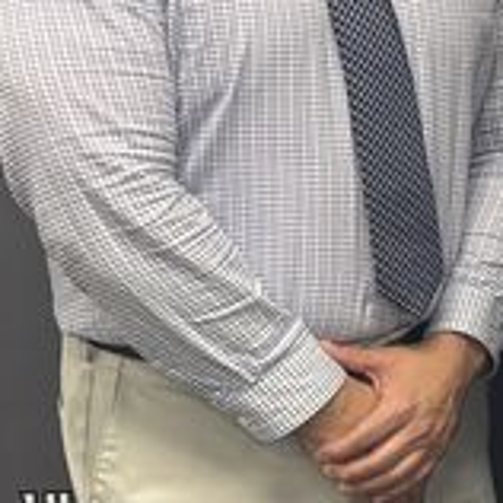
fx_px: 2450
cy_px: 121
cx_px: 1235
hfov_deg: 10.1
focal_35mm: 149
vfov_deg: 11.7
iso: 100
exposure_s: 1/60
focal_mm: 5.96
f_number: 1.6
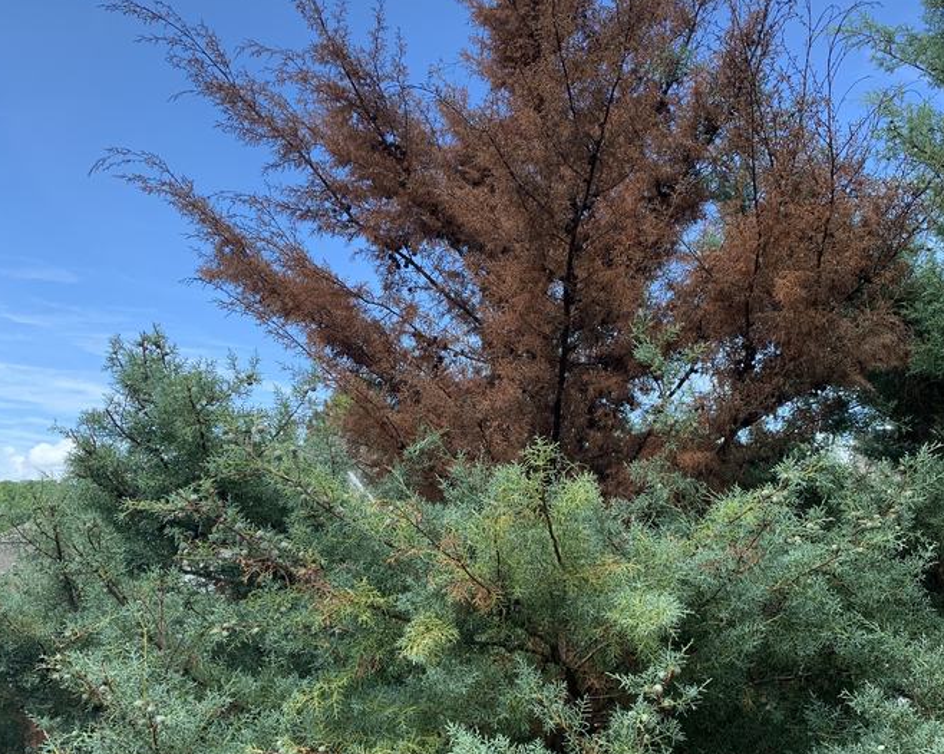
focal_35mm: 36
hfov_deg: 50.3
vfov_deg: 41.0
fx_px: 1005
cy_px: 452
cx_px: 488
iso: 25
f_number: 1.8
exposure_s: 1/577
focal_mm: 4.25
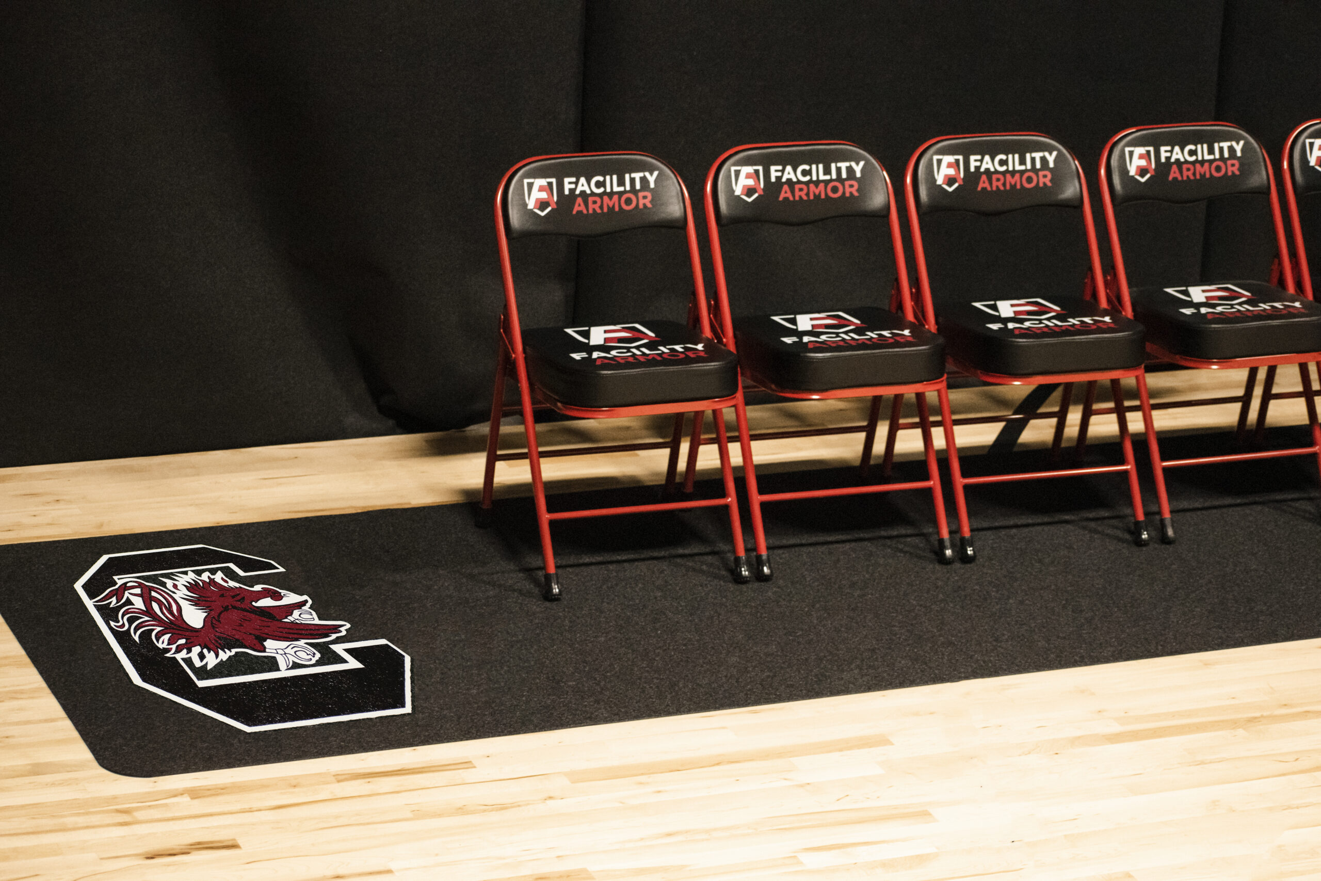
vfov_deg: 13.0
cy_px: 440
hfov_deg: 19.5
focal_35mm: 105
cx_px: 660
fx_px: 3853
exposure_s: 1/80
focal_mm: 70
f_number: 4.5
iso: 3200
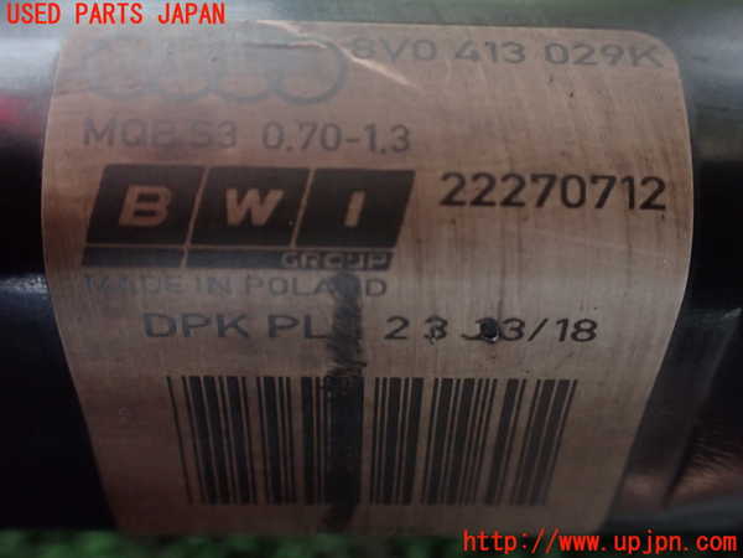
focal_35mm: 30
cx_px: 372
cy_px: 279
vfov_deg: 46.8
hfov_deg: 60.0
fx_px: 644
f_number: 2.3
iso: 800
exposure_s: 1/50
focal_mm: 5.4
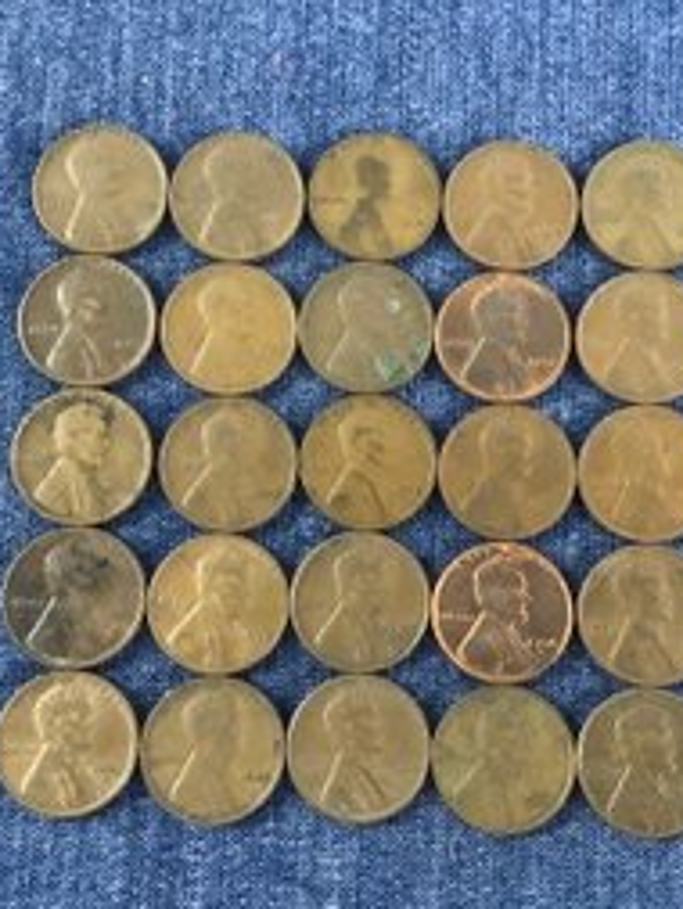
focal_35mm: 42
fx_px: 1104
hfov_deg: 34.2
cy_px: 454
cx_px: 426
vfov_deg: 44.8
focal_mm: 3.3
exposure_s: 1/30
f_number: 2.4
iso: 400
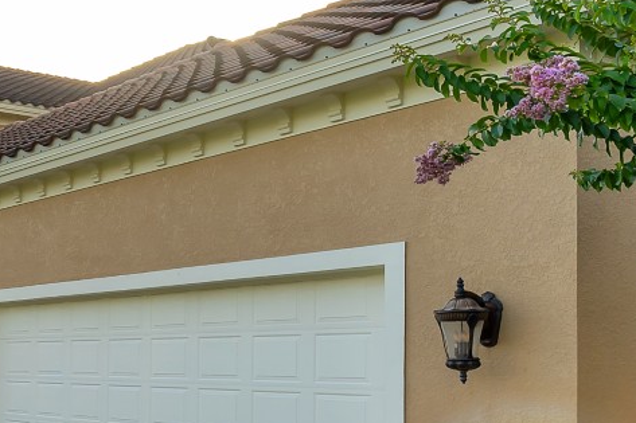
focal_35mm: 48
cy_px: 200
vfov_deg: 28.1
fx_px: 848
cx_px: -211
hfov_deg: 31.0
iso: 100
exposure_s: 1/200
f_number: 7.1
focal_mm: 14
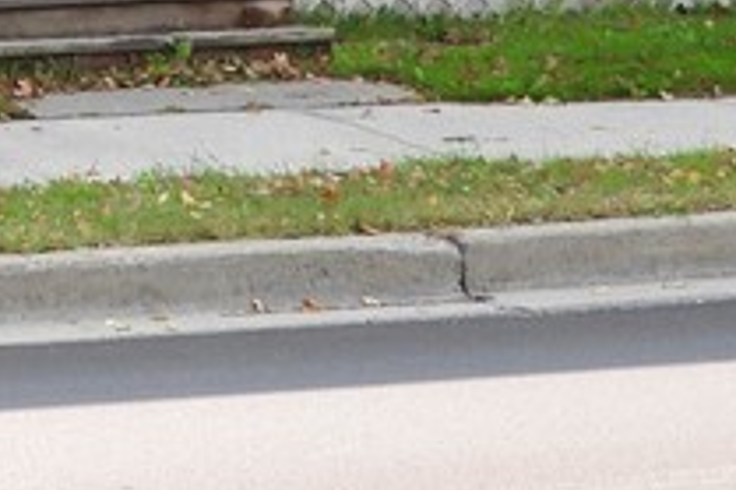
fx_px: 4576
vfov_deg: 5.8
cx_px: -261
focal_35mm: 224
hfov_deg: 9.0
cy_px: -800
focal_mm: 7.9
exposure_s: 1/250
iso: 100
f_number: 3.2
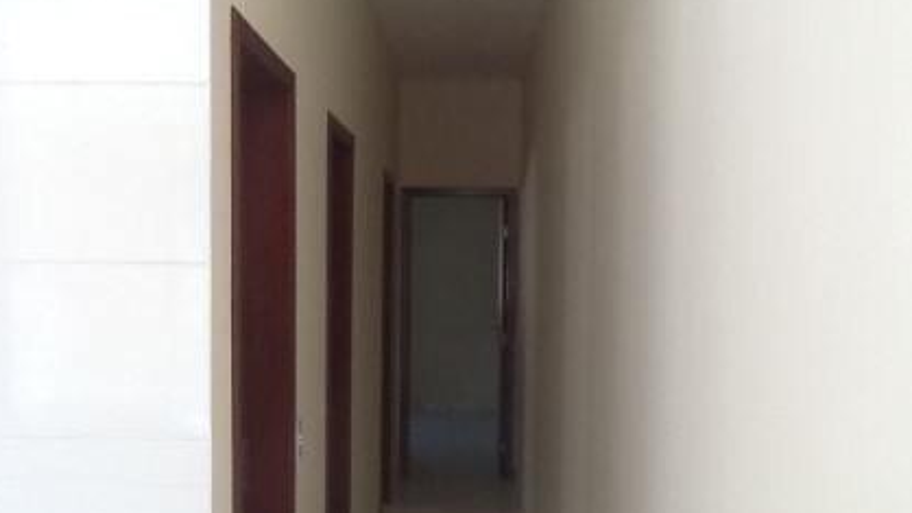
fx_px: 1185
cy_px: 334
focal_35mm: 49
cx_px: 451
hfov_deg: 42.1
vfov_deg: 24.3
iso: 80
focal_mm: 2.03
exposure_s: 1/120
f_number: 2.4
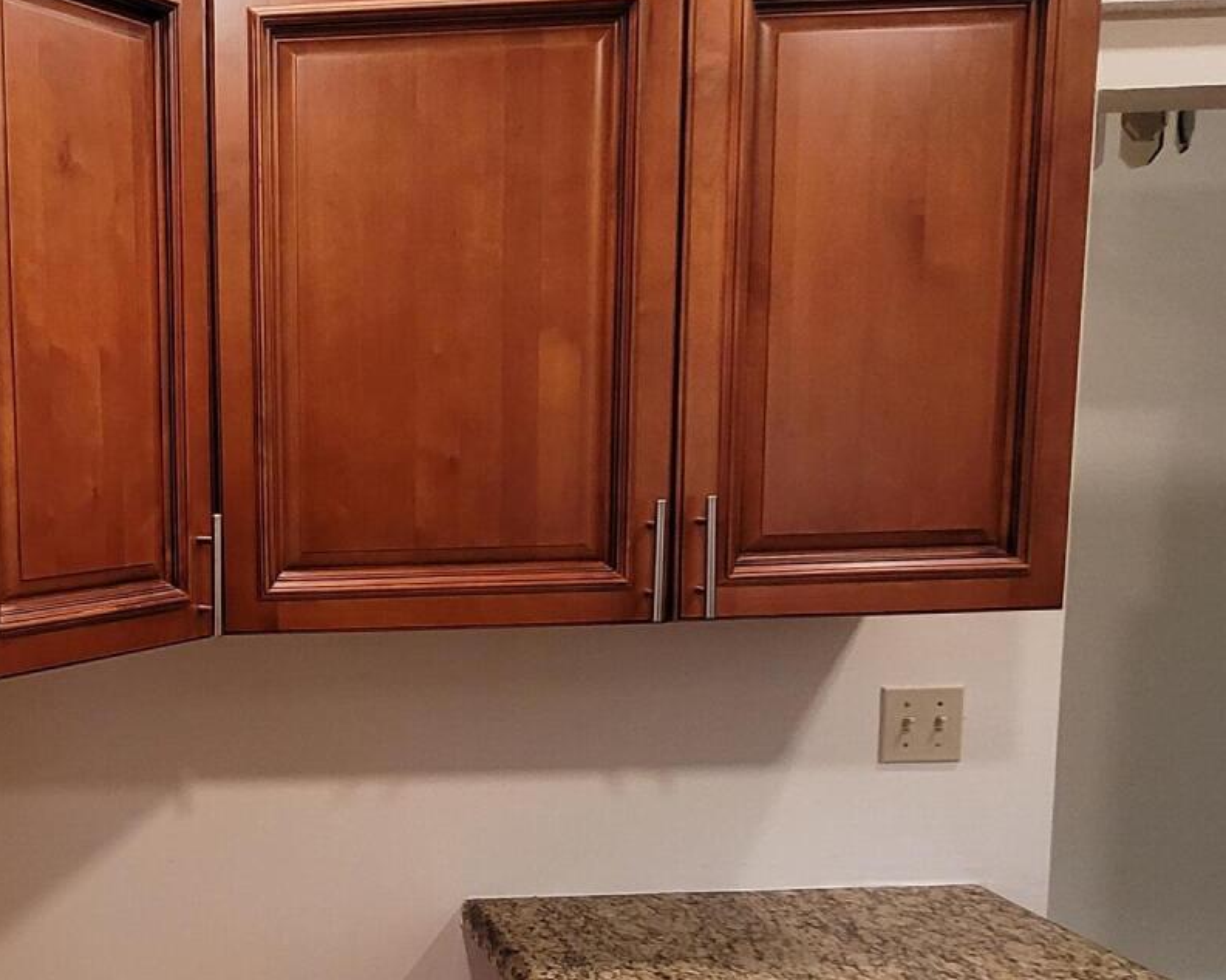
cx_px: 88
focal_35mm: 32
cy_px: 573
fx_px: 1161
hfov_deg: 48.8
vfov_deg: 45.6
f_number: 2.2
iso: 160
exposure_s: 1/60
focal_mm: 1.74
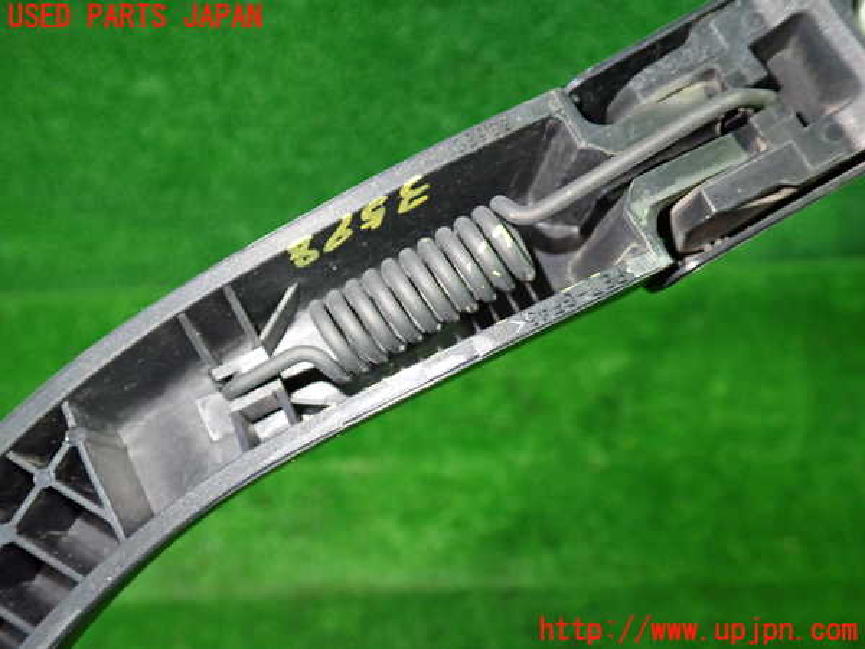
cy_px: 324
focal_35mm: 30
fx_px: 750
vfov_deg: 46.8
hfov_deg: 60.0
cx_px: 432
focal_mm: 5.4
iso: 500
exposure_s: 1/30
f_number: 2.3
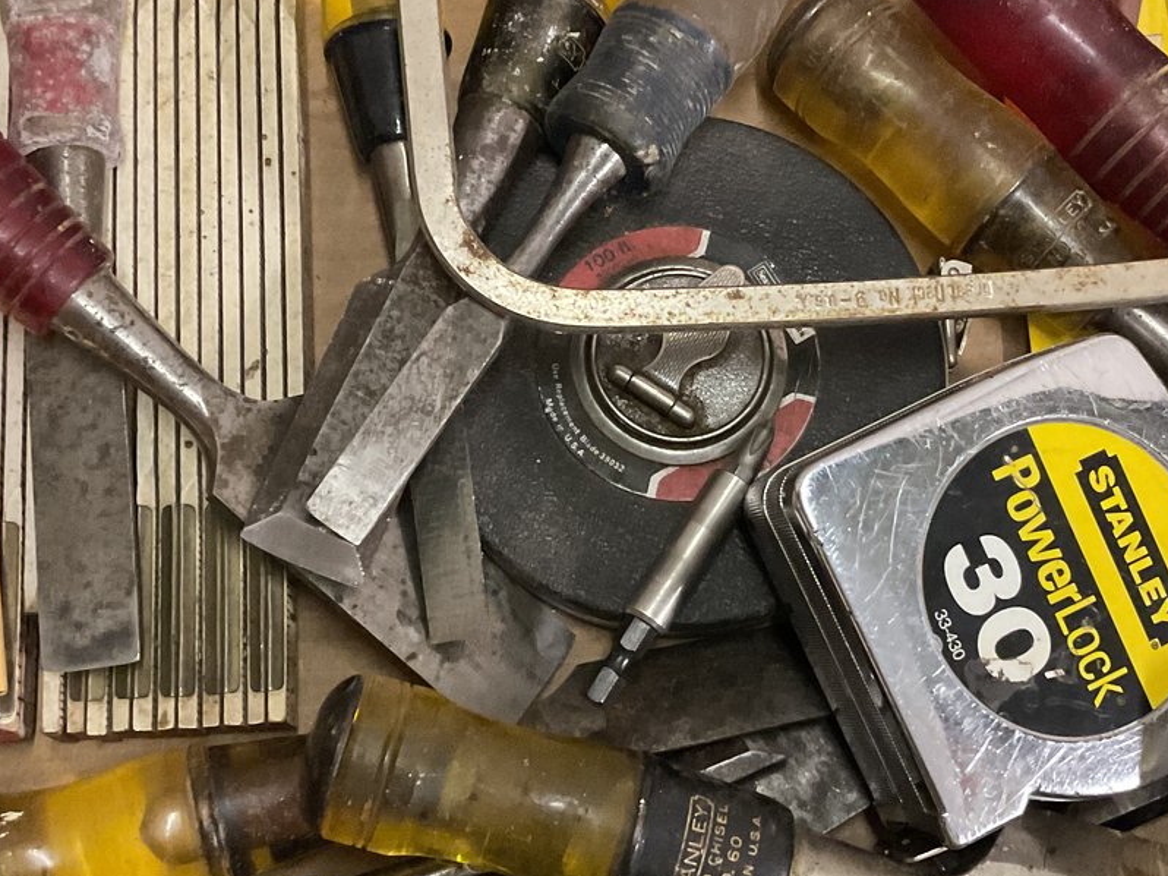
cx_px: 651
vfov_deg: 26.5
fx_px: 1855
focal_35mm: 55
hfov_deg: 34.9
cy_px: 452
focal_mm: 3
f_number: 1.8
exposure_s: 1/30
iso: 500
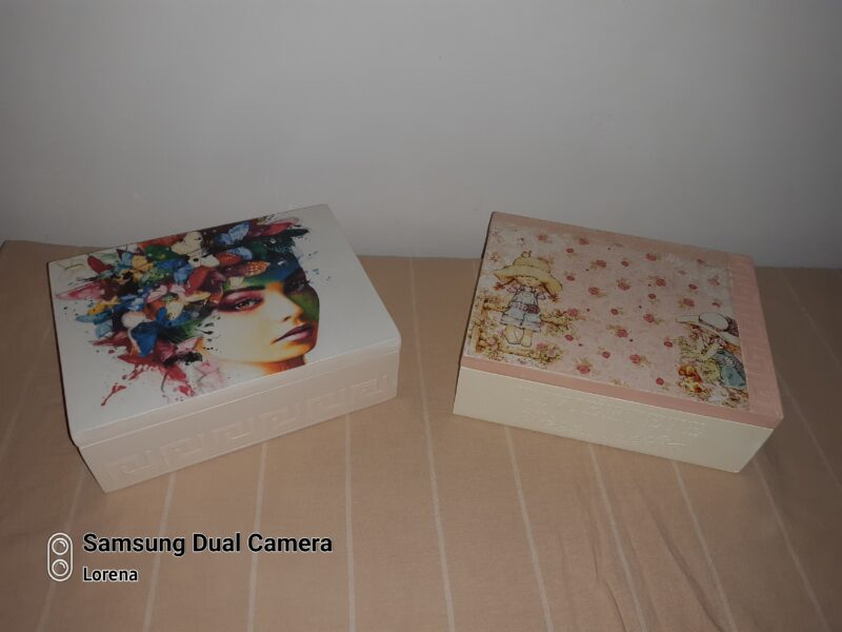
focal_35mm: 26
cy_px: 316
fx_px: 632
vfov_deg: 53.1
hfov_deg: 67.3
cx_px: 421
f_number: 1.7
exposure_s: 1/50
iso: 50
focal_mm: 3.92
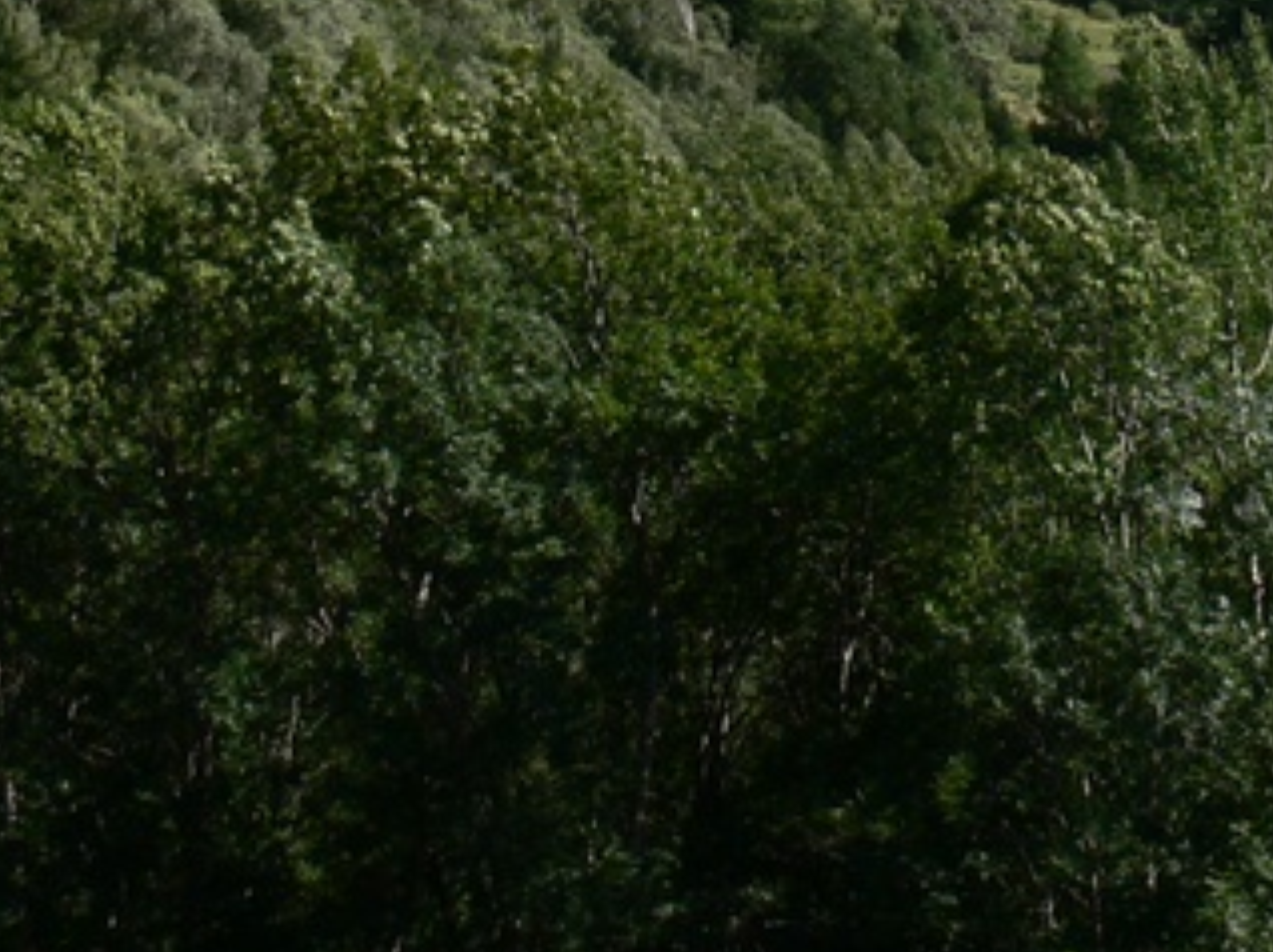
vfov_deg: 12.7
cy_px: -468
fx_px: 4079
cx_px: 1065
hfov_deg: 17.6
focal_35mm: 111
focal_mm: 7.4
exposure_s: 1/250
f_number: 5.6
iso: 80
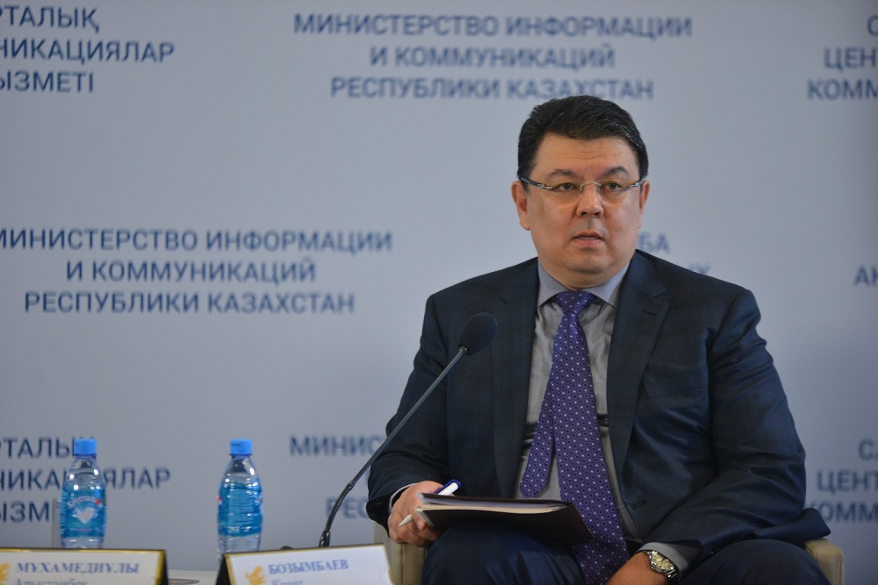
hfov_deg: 10.3
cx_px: 439
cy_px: 292
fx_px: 4878
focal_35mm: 200
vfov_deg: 6.9
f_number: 2.8
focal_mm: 200
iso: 1000
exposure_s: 1/125
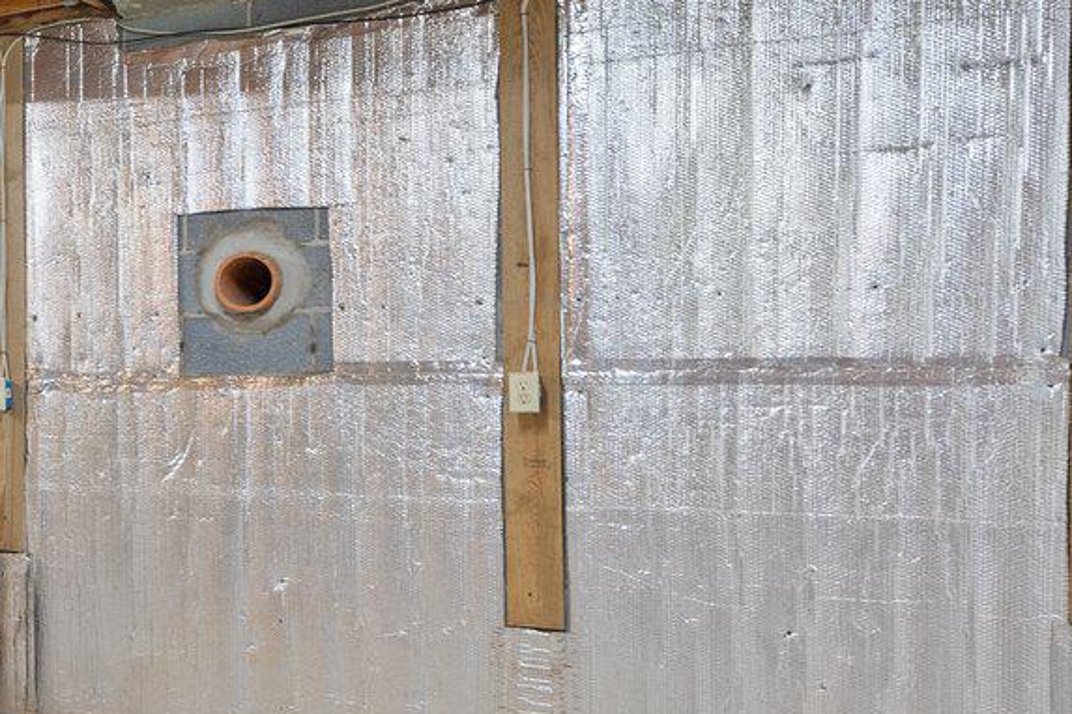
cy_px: 453
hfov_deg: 29.6
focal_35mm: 50
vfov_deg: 26.9
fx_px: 1489
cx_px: -402
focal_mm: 14
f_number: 8
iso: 500
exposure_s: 4
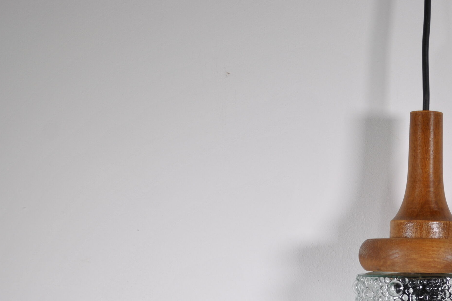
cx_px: 412
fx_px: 1017
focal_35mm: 81
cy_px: 303
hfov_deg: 24.3
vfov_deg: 16.5
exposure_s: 1/80
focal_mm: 26
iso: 100
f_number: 4.2
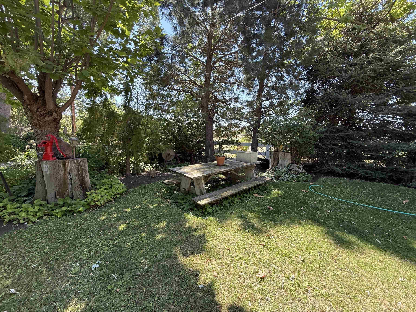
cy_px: 156
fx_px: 168
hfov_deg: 102.1
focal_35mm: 14
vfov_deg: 85.7
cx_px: 208
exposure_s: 1/170
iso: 64
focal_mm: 2.22
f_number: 2.2
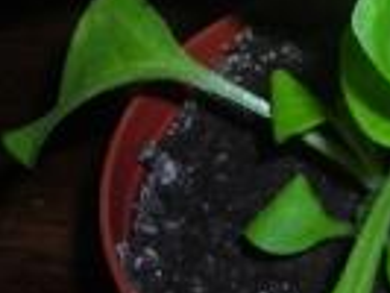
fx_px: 1443
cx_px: 490
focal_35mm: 128
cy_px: -47
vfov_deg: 11.4
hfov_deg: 14.8
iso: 50
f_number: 3.2
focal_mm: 6.3
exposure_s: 1/60.1
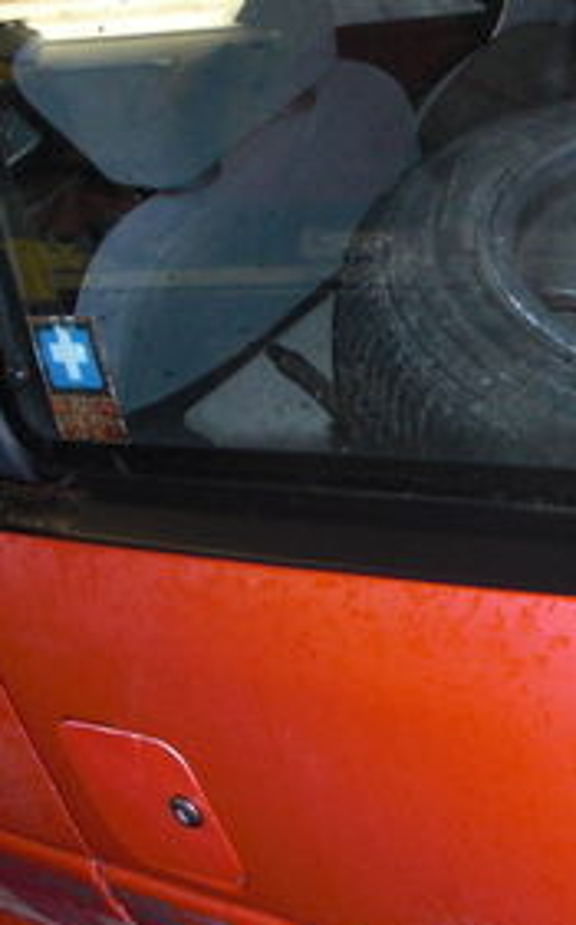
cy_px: 553
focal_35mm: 87
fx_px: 2191
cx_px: 369
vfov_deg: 23.8
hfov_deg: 15.0
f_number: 2.8
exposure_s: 1/60
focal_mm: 6.3
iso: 200
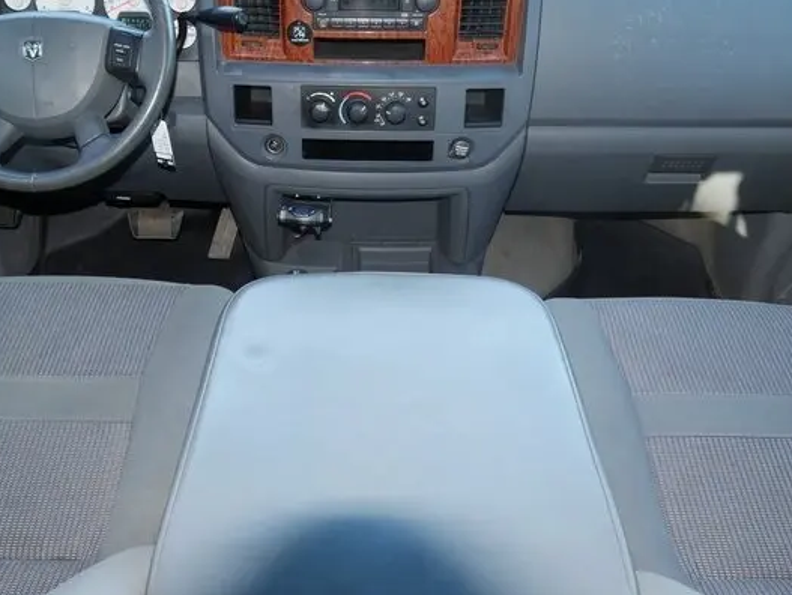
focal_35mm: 34
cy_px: 247
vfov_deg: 41.7
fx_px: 778
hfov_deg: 53.8
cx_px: 350
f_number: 5
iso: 400
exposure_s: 1/60
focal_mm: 14
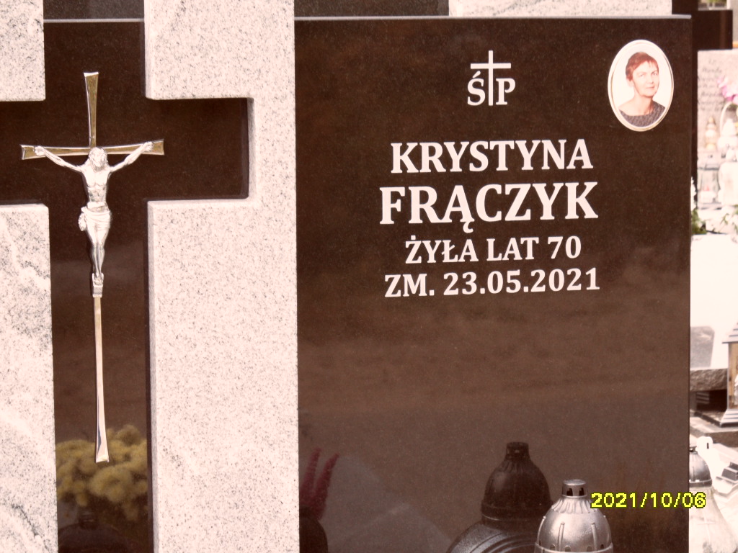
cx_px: 369
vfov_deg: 14.8
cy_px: 276
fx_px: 2132
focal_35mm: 100
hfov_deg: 19.6
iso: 100
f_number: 4.4
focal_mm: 16.3
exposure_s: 1/60
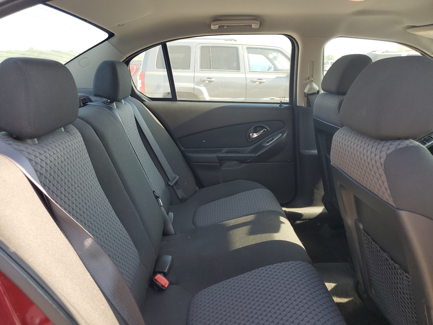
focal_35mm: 26
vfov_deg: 53.1
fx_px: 325
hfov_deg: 67.3
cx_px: 216
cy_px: 162
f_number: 1.5
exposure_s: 1/270
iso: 50
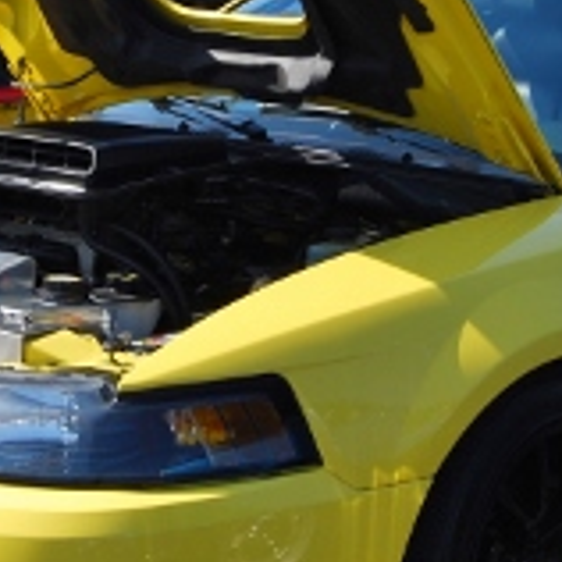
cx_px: 139
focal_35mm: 134
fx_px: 2461
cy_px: 110
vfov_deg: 13.0
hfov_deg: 13.0
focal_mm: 26
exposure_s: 1/320
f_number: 9
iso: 200
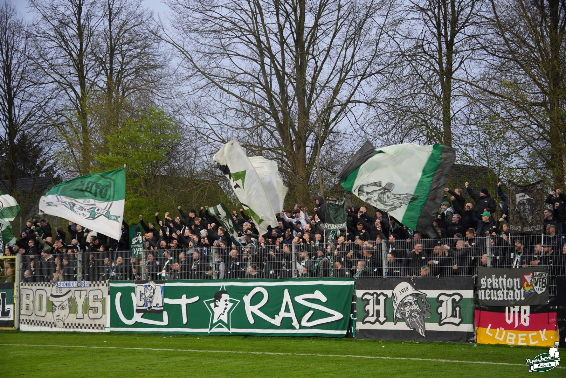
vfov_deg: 22.7
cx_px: 283
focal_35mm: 60
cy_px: 189
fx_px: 944
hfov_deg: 33.4
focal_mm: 40
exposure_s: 1/160
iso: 1000
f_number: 4.5
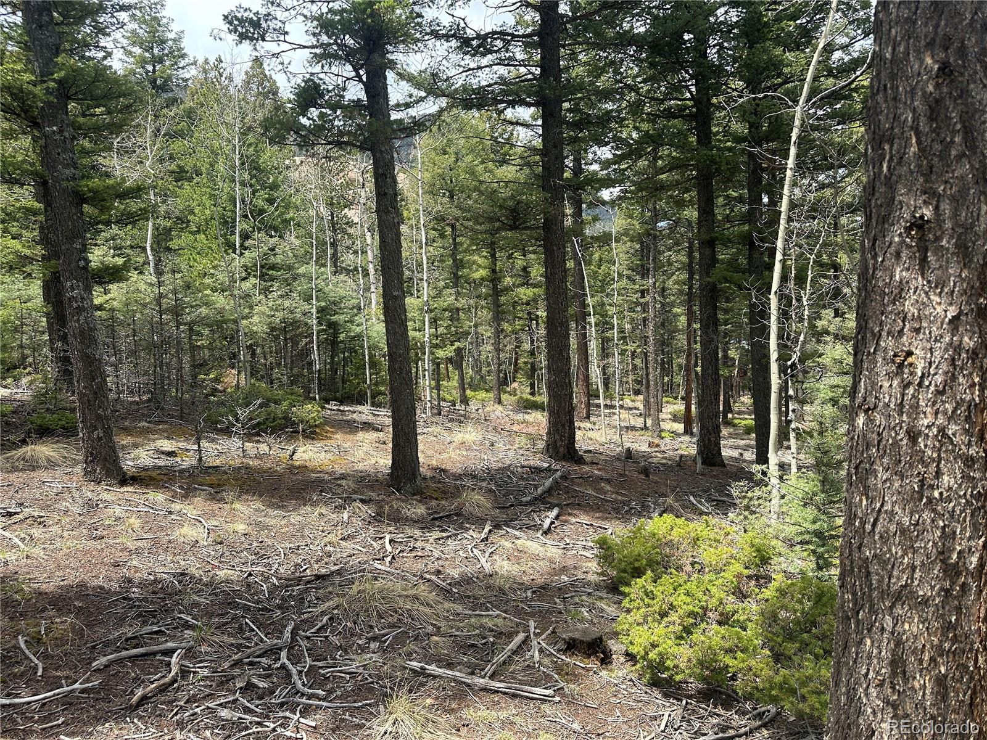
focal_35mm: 24
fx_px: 684
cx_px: 494
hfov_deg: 71.6
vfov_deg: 56.8
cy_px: 370
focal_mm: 6.86
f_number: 1.78
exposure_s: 1/1393
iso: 80
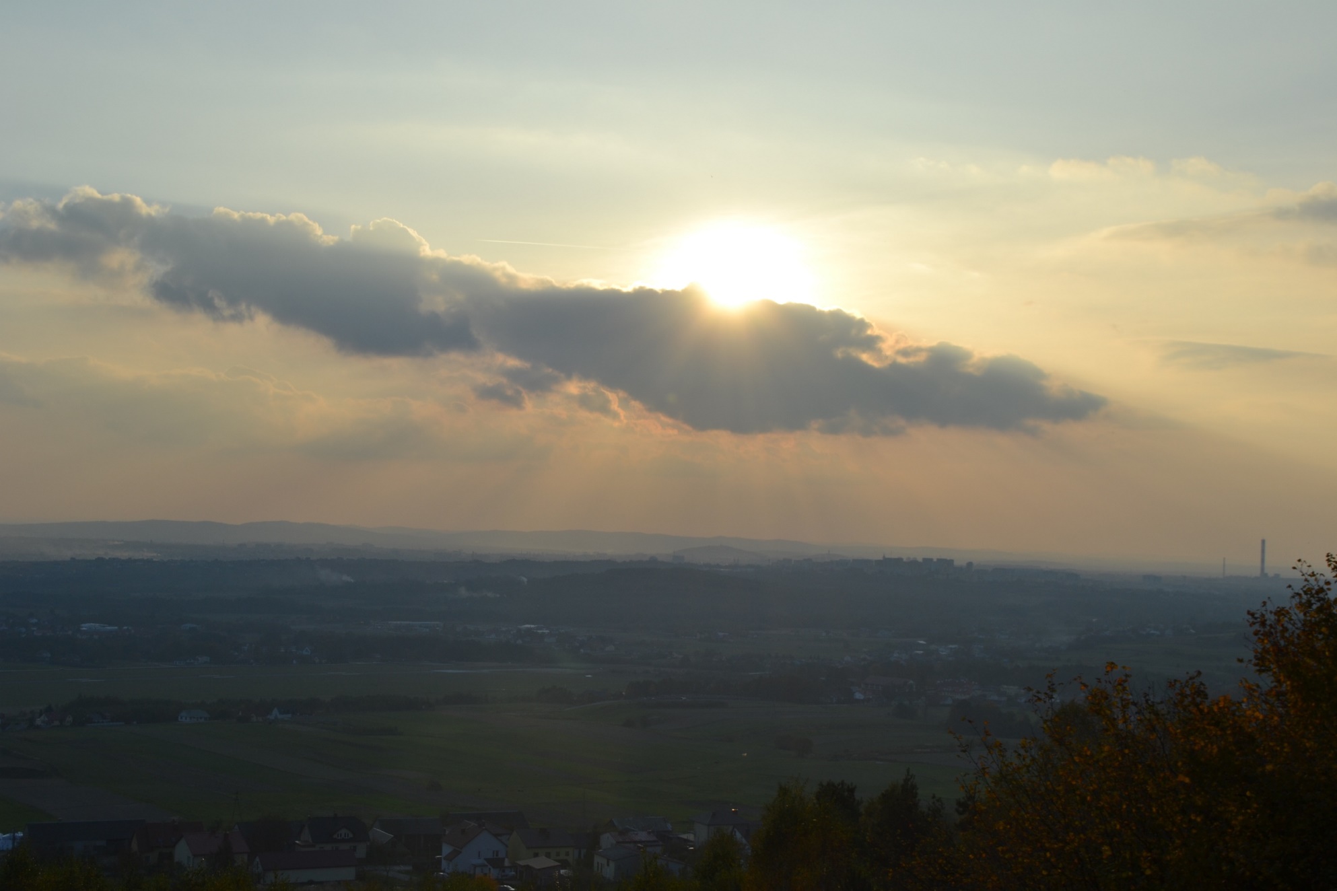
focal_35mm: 54
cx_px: 668
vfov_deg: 25.1
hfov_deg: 36.9
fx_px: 2005
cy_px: 446
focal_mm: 36
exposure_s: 1/320
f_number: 9
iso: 100
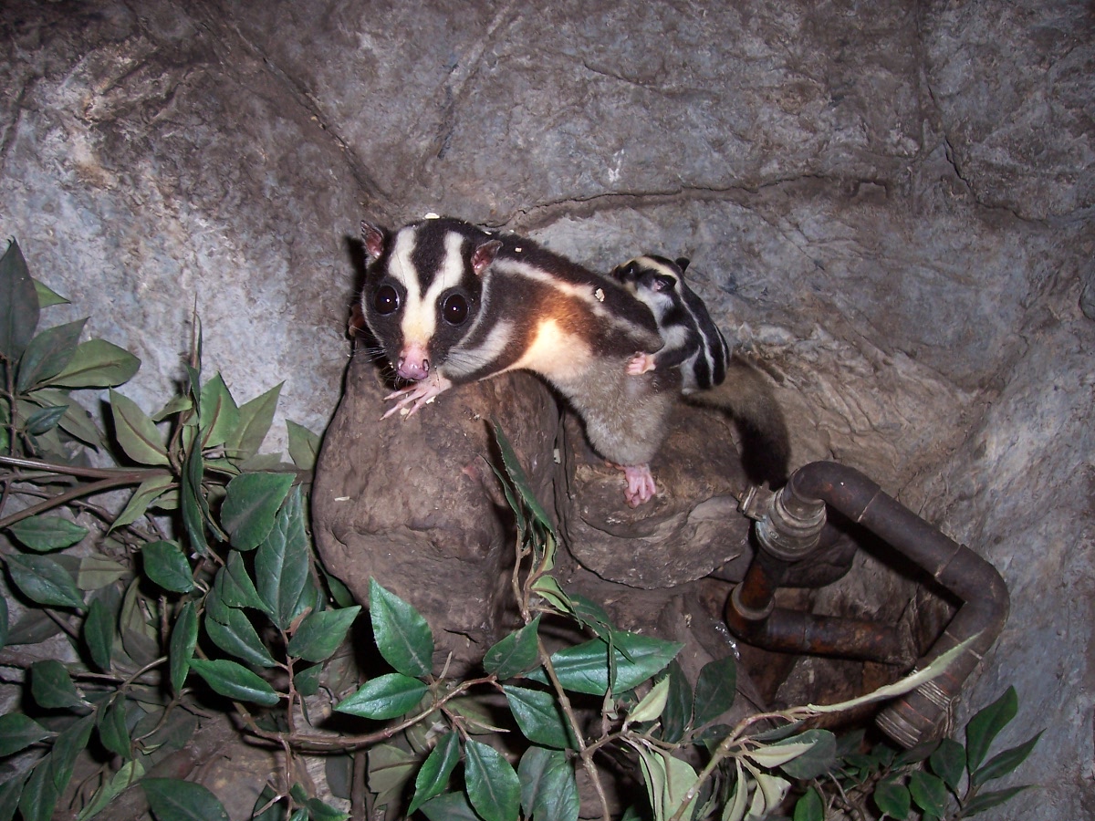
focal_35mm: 34
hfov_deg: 54.0
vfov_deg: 41.8
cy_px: 410
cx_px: 548
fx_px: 1076
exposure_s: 1/60
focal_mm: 5.6
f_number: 2.7
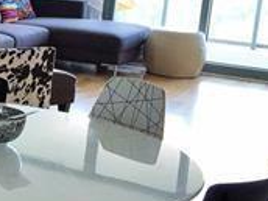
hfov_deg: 16.6
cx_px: -134
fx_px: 836
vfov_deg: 13.7
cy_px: 97
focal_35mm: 108
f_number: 2.2
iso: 32
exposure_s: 1/60
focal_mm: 4.15
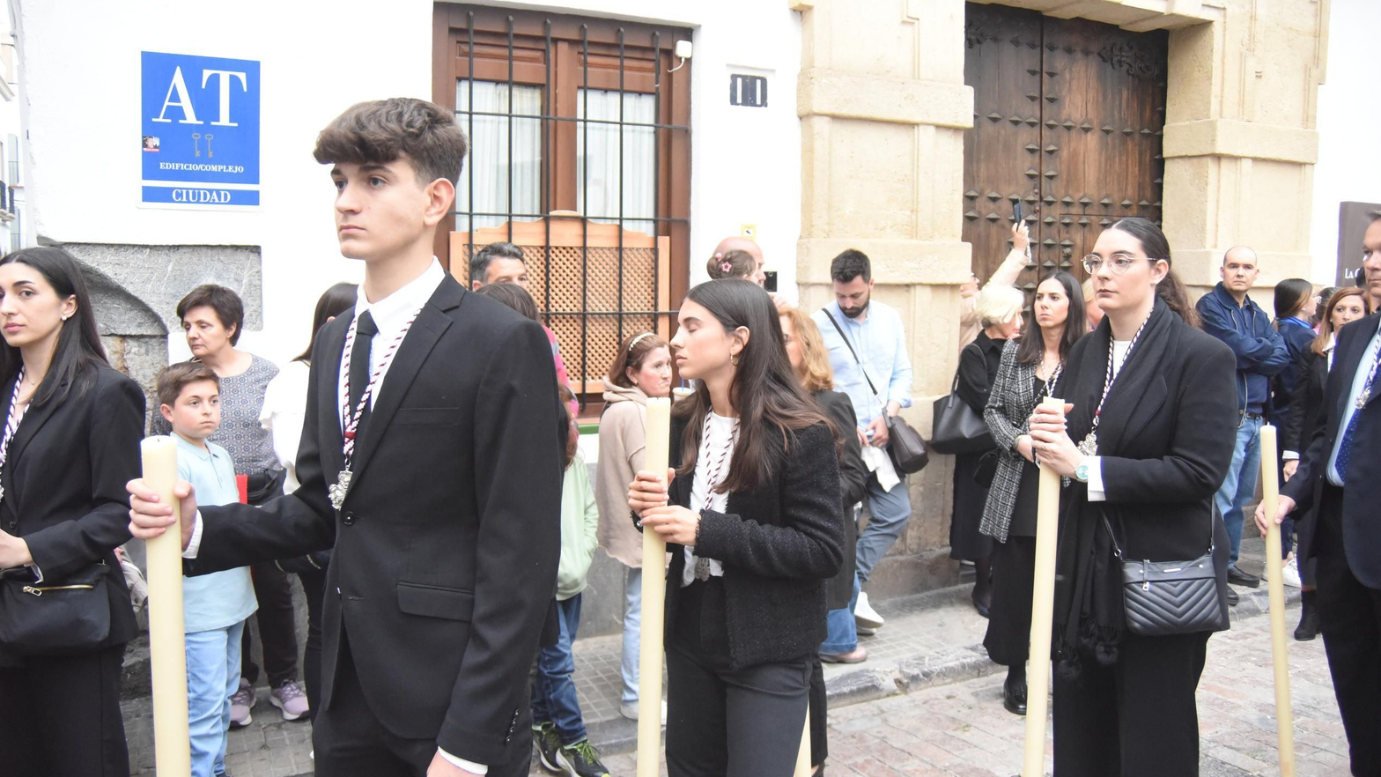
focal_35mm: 31
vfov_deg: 37.7
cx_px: 692
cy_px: 353
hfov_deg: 62.6
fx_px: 1135
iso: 5600
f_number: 6.3
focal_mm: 29
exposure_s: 1/320
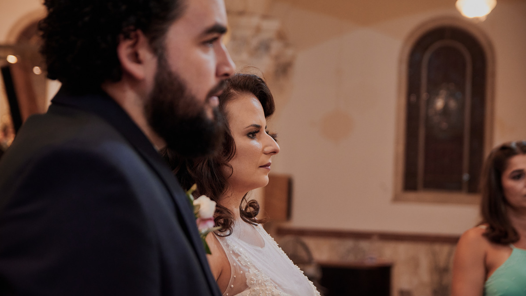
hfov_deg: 26.9
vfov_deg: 15.3
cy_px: 138
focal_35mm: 79
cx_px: 262
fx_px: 1102
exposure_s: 1/80
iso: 800
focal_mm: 50
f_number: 2.8
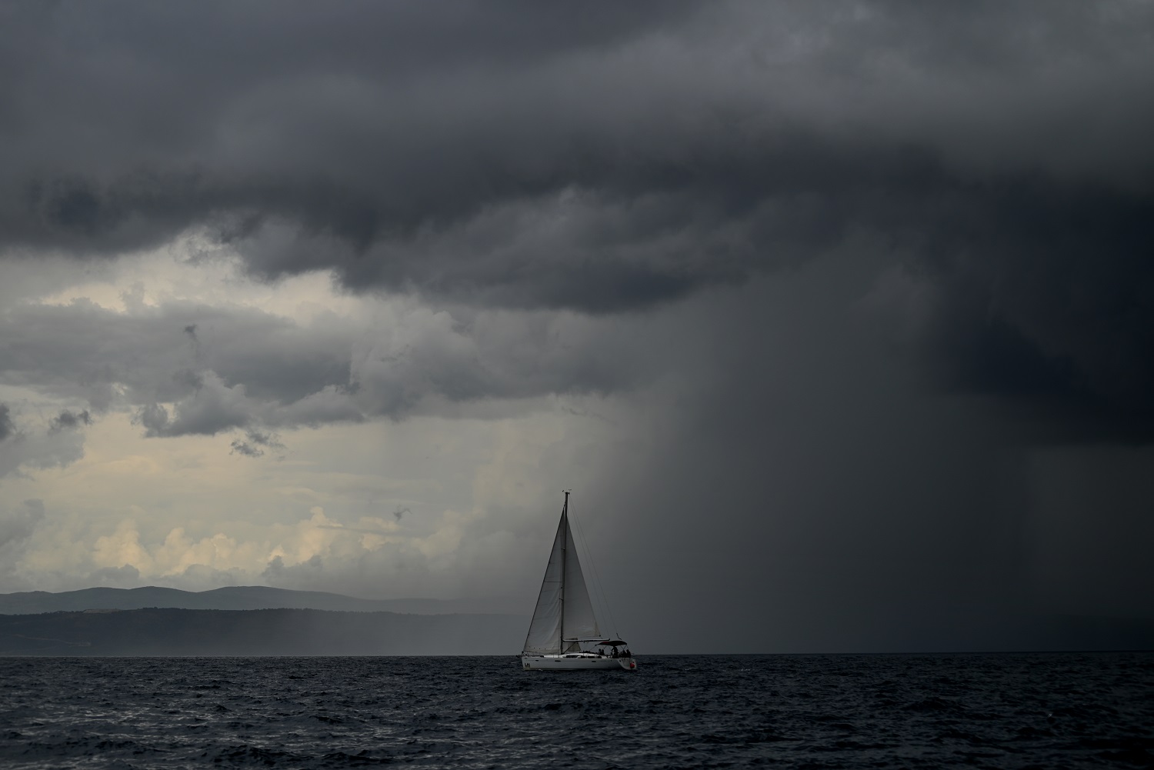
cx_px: 577
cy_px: 385
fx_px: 2244
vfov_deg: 19.5
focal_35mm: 70
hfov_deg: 28.8
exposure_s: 1/500
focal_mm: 70
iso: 100
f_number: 6.3
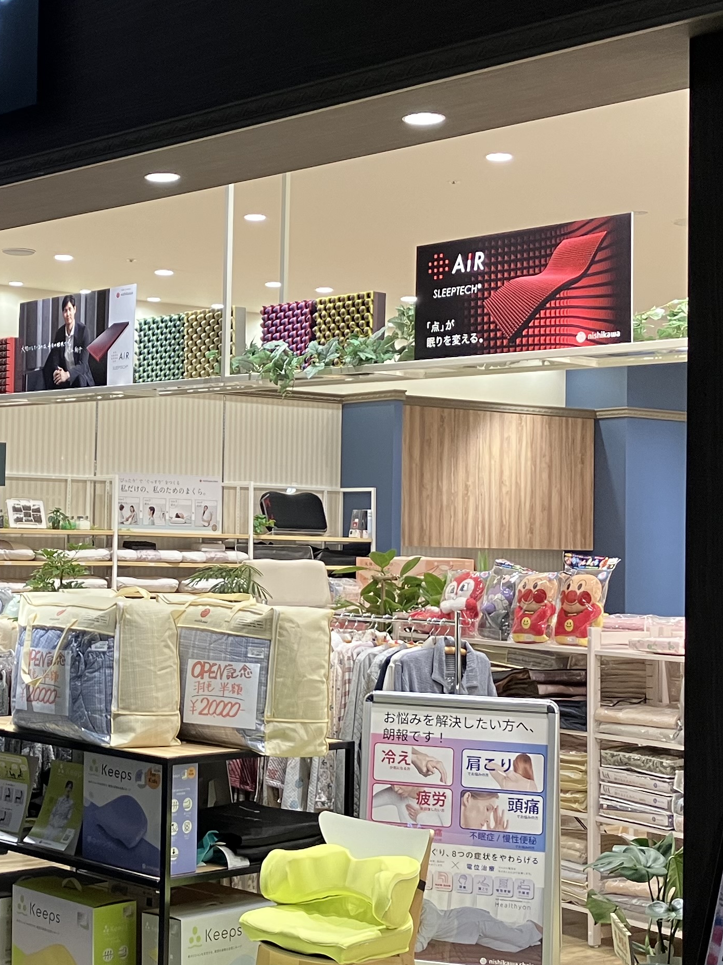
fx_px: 1699
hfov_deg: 23.5
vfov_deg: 31.7
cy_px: 443
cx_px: 95
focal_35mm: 61
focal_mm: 3.99
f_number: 1.8
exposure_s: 1/99
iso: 80
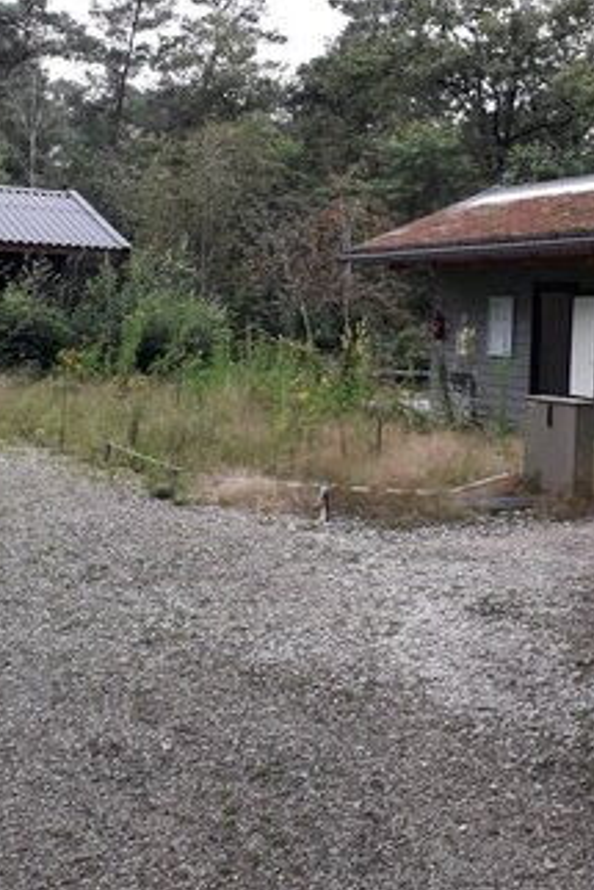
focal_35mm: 45
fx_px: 1112
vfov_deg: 43.2
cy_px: 326
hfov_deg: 29.1
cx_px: 490
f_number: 1.9
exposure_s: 1/212
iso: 40
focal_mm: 3.6
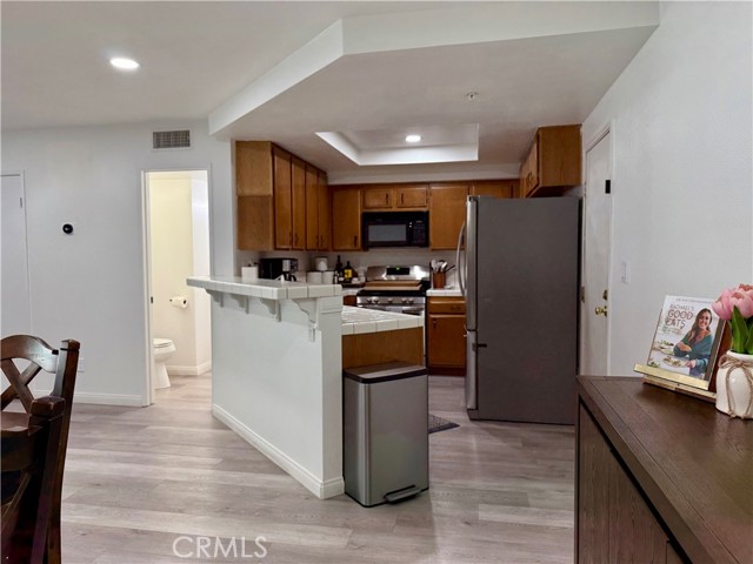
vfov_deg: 56.8
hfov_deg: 71.6
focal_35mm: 24
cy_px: 282
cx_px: 376
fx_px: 522
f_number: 1.78
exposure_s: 1/120
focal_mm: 6.76
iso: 125
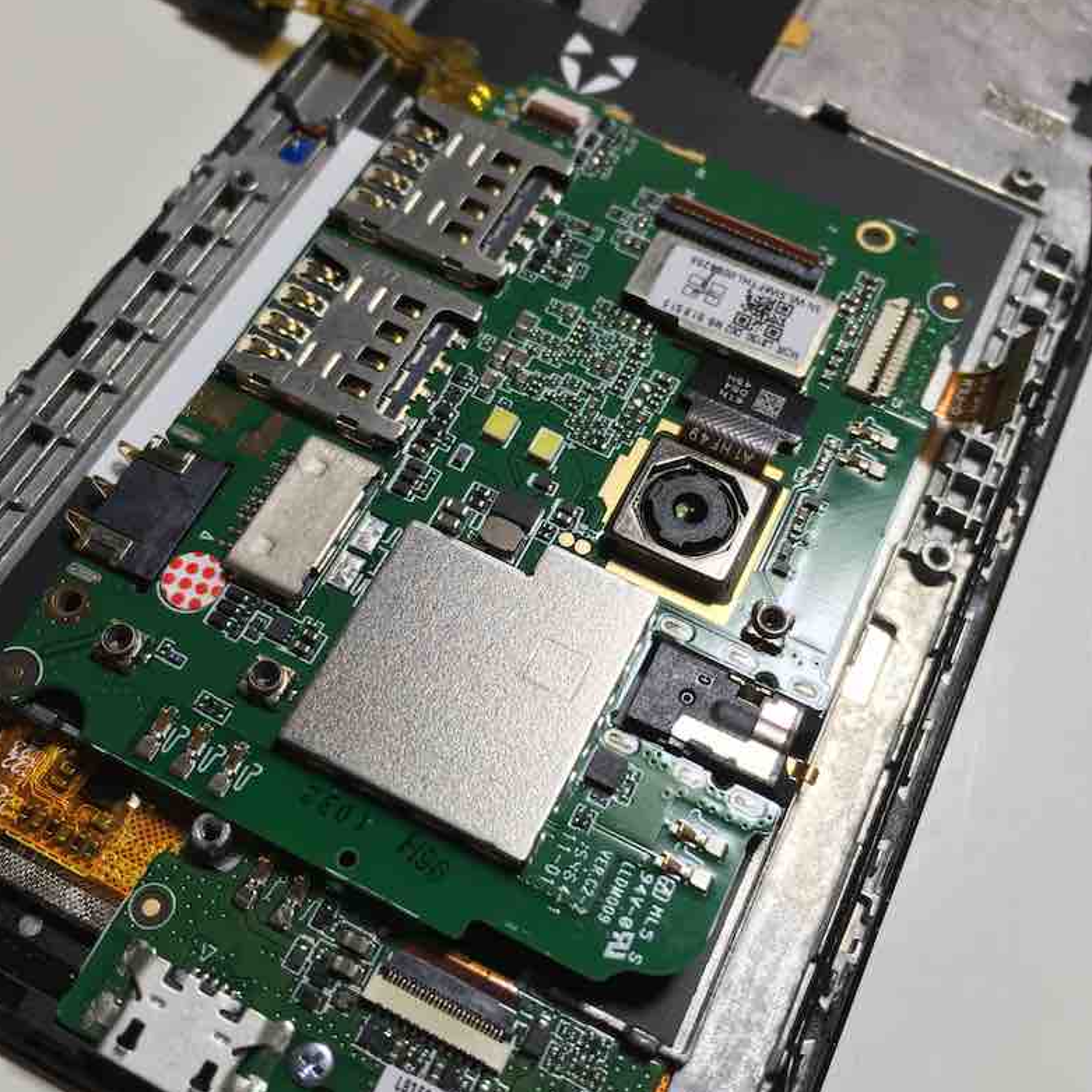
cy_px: 536
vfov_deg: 47.2
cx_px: 549
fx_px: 1249
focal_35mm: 35
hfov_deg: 47.2
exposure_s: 1/100
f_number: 2.2
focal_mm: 4.15
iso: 40
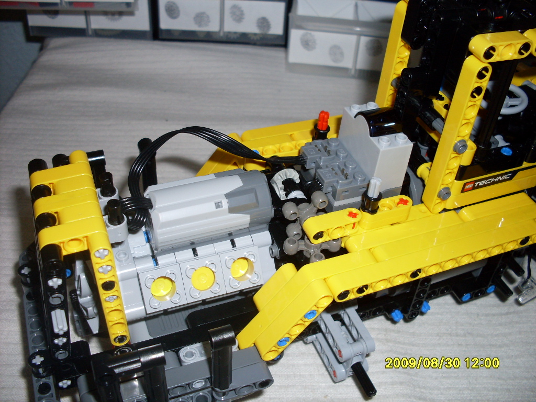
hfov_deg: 49.0
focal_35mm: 38
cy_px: 201
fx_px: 588
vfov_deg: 37.7
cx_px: 268
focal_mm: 6.3
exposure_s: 1/45
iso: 100
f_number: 2.8
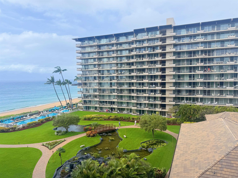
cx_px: 119
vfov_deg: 56.8
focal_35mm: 24
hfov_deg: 71.6
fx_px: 165
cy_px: 89
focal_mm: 6.76
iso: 80
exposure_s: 1/4049
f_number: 1.78
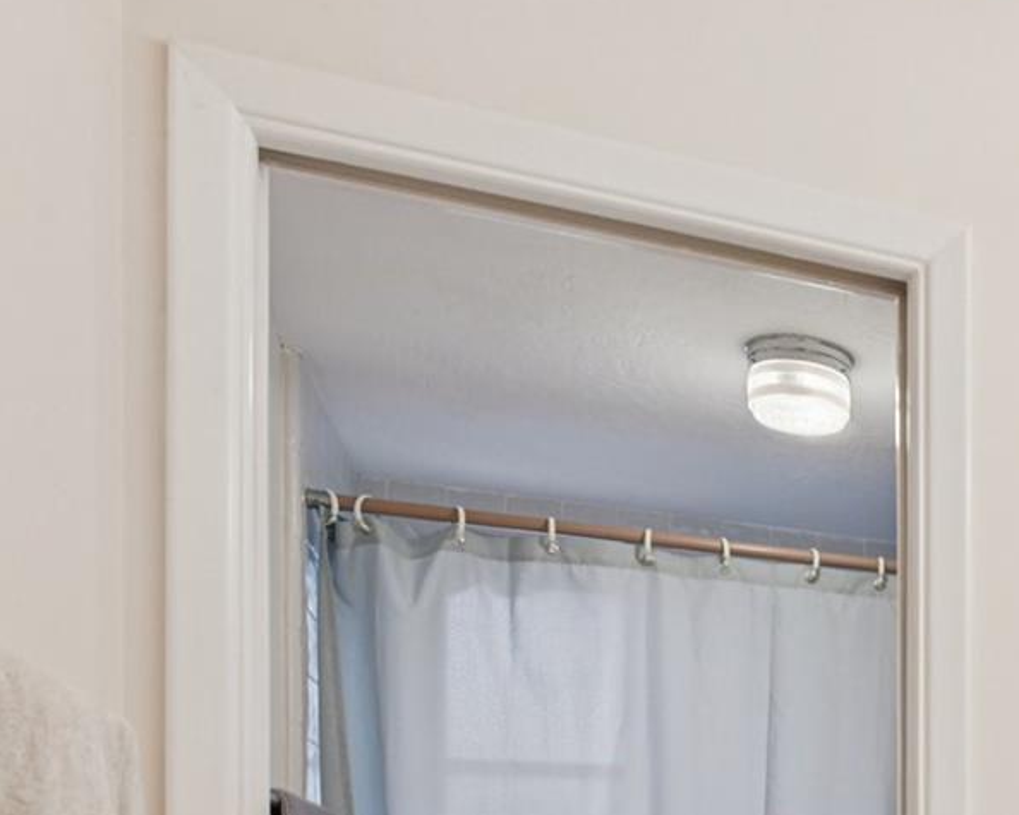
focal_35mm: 43
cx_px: 1288
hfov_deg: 33.1
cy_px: 890
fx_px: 1297
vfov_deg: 31.1
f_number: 8
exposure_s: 1/15
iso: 400
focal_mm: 17
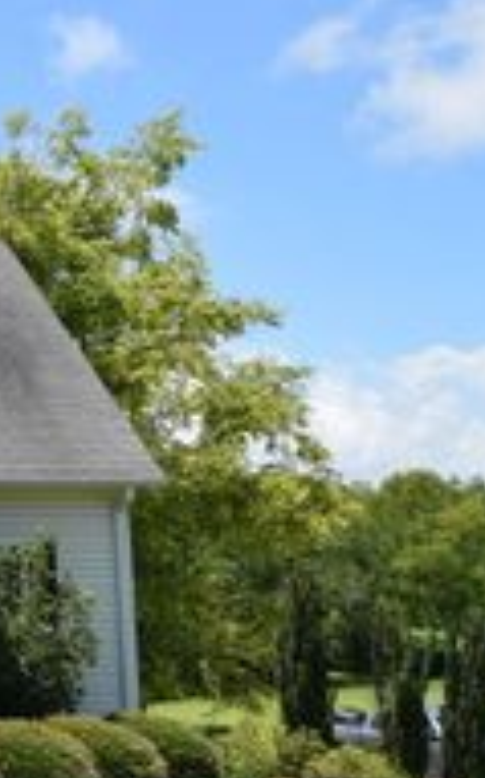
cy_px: 475
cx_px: -432
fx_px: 2035
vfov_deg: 21.6
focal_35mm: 96
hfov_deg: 12.3
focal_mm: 24
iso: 200
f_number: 10
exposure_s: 1/400
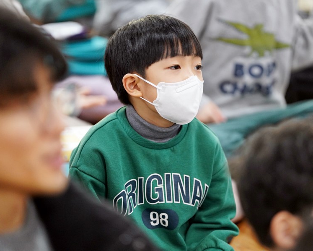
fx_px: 2094
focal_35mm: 226
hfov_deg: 8.5
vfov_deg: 6.8
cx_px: 179
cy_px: 126
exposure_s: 1/250
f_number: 2.8
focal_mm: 200
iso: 3200
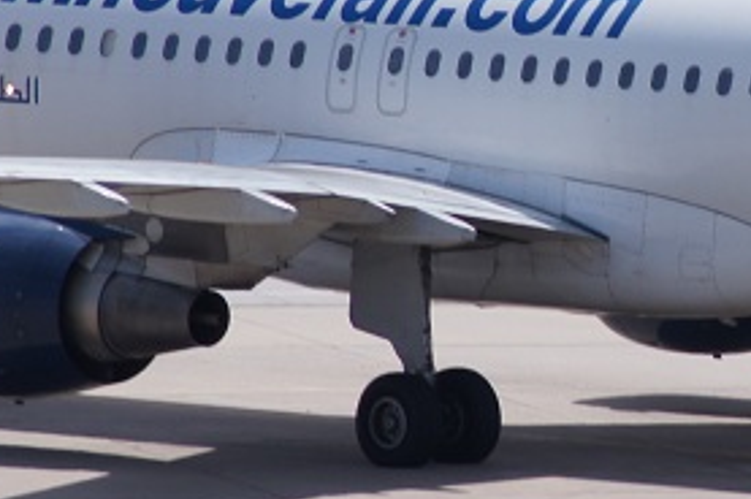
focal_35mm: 1063
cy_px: 140
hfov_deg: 1.9
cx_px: 771
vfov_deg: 1.3
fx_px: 22149
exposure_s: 1/400
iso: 100
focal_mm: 200
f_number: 9
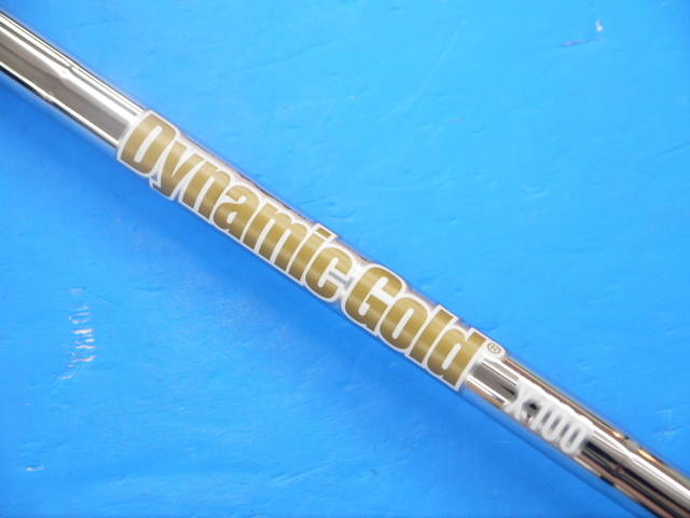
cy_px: 259
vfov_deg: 17.6
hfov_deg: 23.3
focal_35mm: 84
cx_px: 345
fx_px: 1674
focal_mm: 42
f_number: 5.6
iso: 640
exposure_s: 1/80
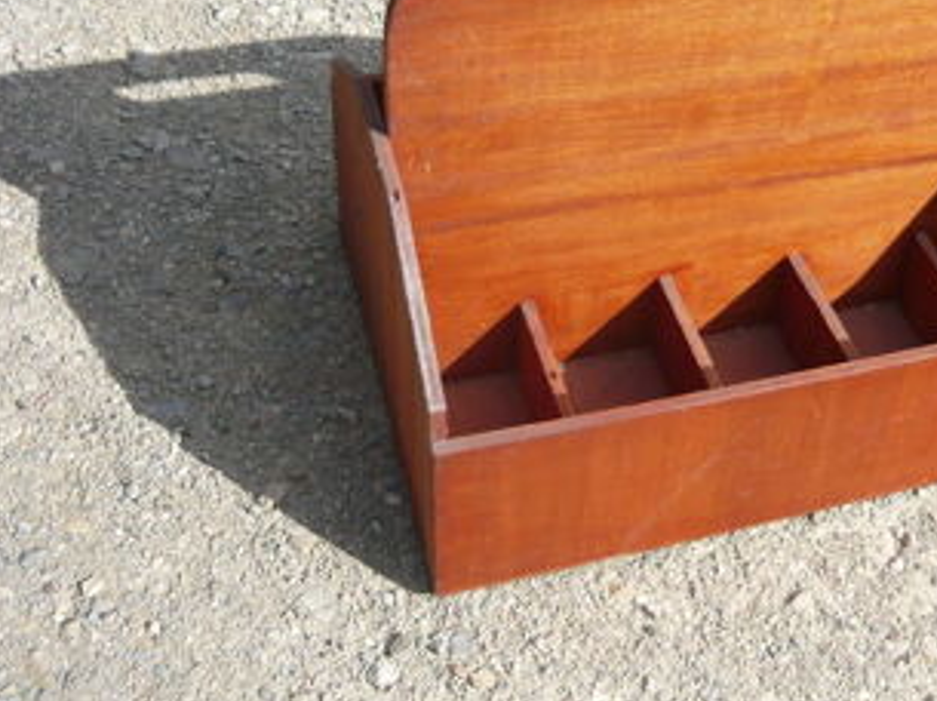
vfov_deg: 27.6
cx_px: 608
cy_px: 184
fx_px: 1406
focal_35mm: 52
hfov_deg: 36.6
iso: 100
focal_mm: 5.5
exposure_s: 1/160
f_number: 8
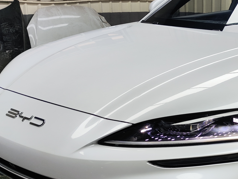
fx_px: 406
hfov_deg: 30.7
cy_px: 121
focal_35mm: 59
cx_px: 228
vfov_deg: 24.7
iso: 67
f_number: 1.8
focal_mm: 4.68
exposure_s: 1/100
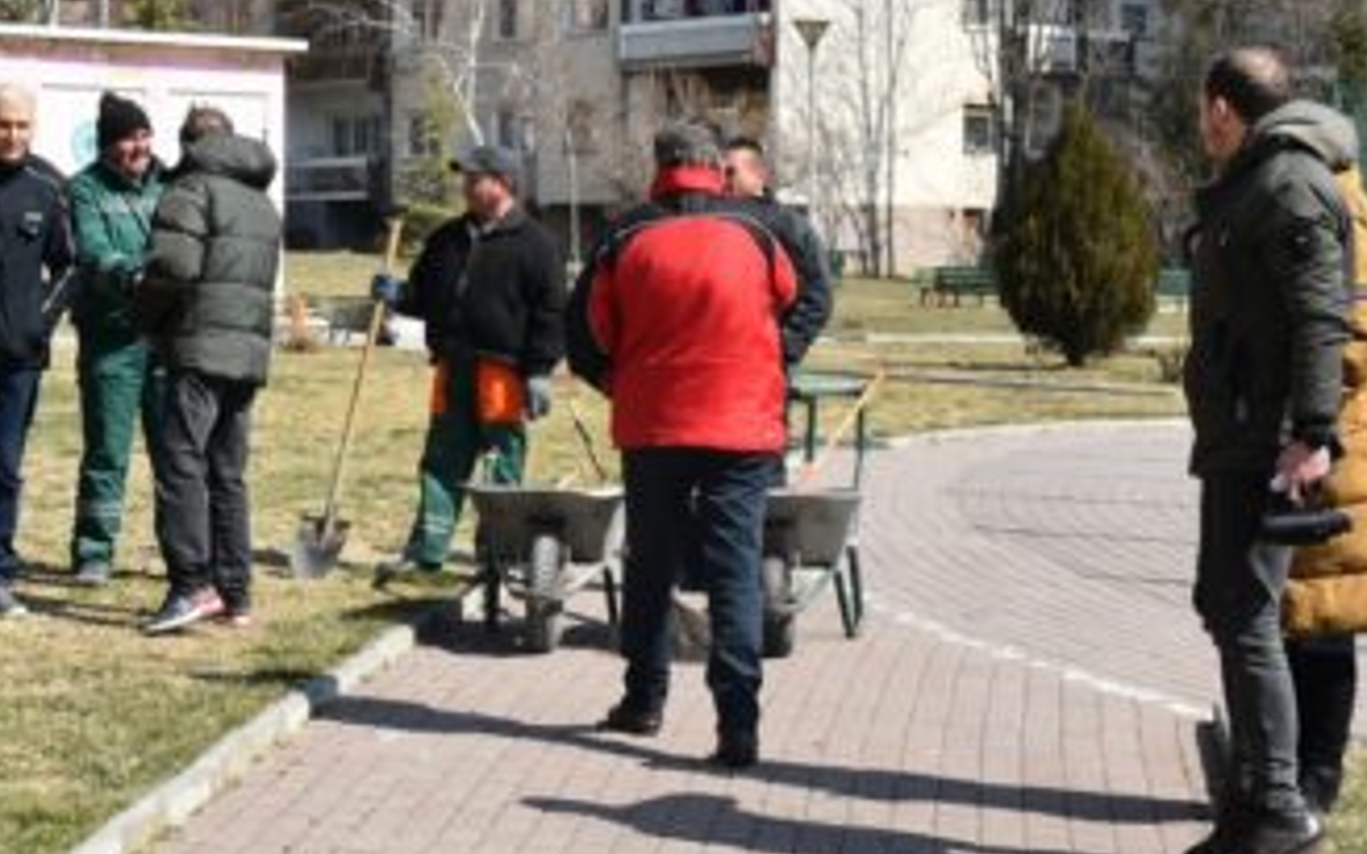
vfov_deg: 14.0
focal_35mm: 93
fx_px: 3465
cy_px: 212
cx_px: -92
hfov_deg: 21.3
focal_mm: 26
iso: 200
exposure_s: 1/400
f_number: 10
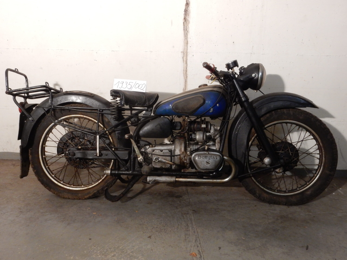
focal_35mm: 30
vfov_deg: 46.8
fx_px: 301
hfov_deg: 60.0
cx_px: 174
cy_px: 130
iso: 400
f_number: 6.3
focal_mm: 5.4
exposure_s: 1/10
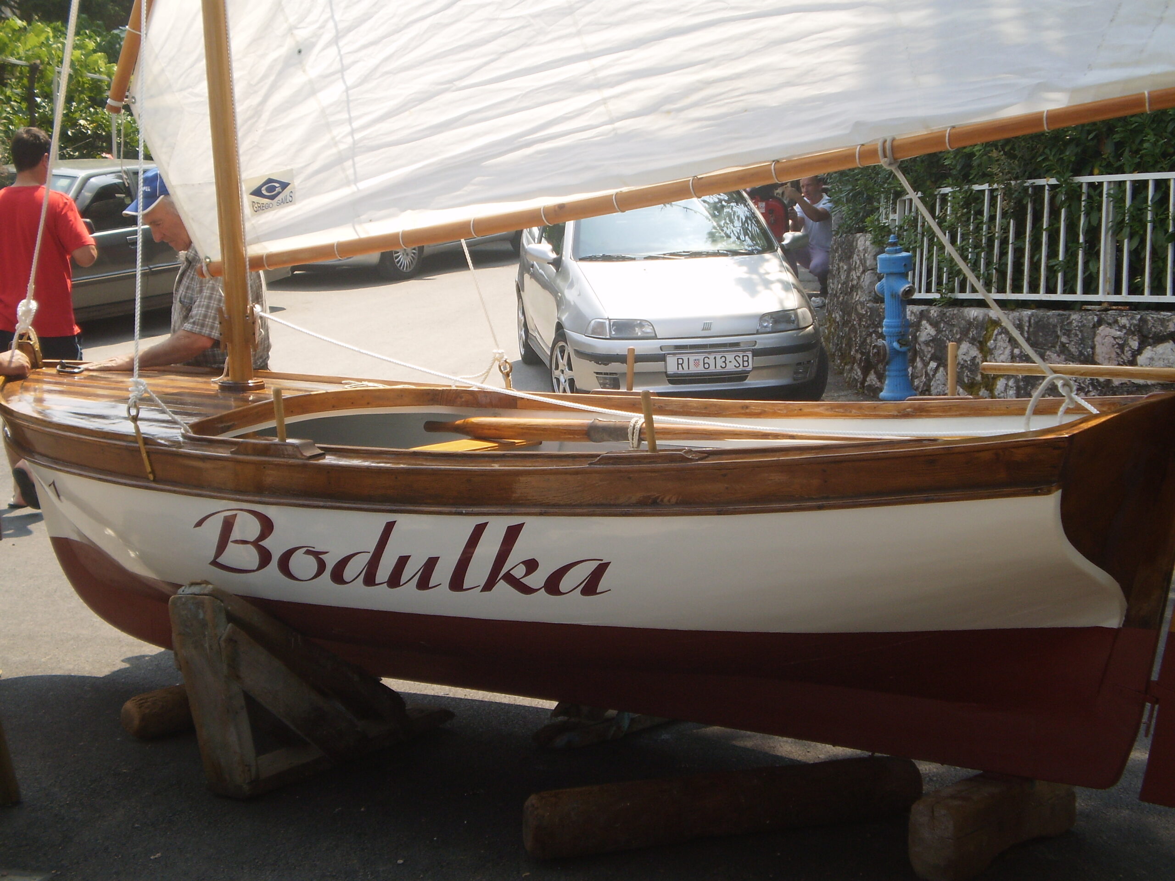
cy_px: 440
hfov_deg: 30.3
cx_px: 588
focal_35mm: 64
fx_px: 2172
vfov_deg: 22.9
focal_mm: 11.3
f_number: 4.4
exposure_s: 1/320
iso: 64
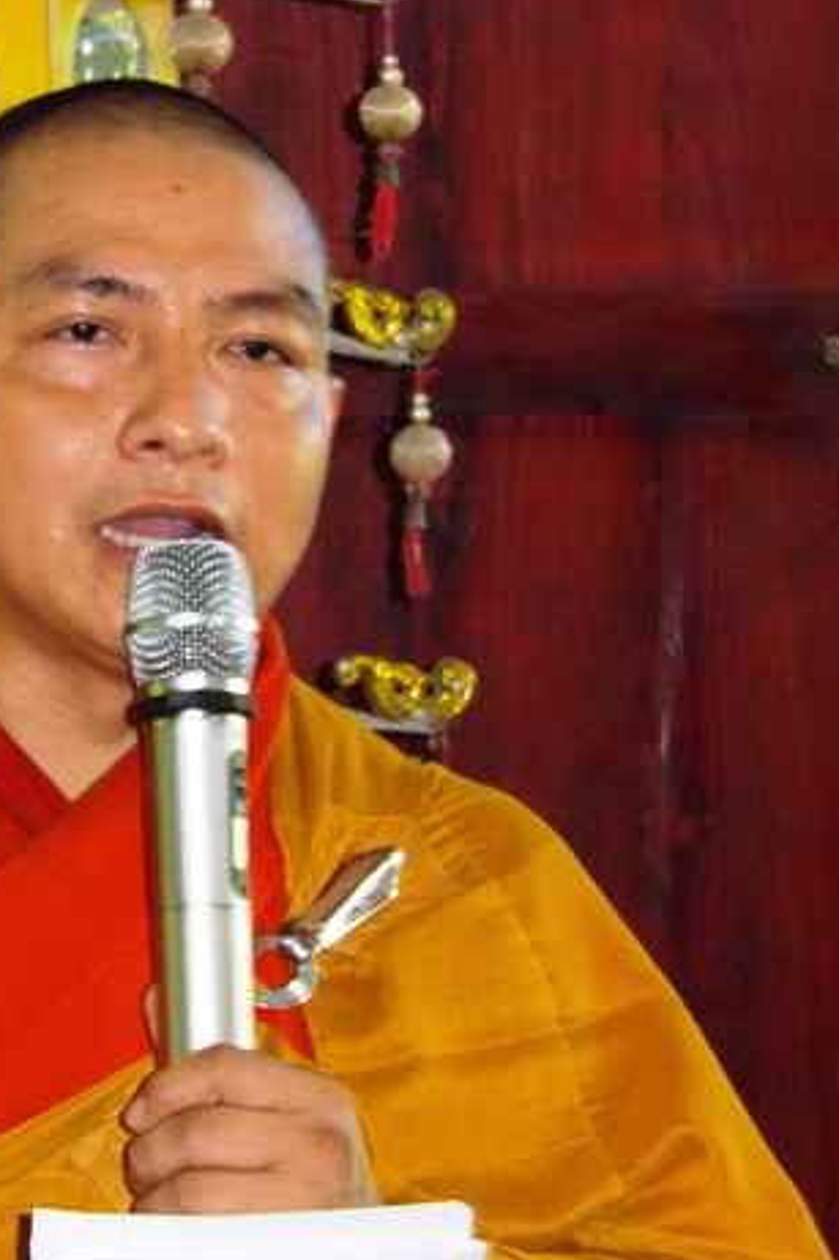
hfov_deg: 9.5
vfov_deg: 14.4
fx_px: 5002
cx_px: 5
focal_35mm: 143
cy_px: 634
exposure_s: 1/20
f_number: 4
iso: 273
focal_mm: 17.6
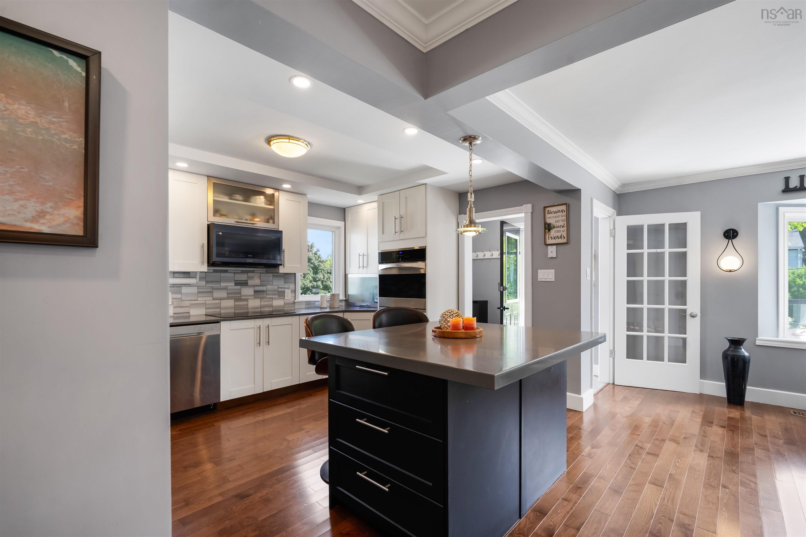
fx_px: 358
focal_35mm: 16
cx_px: 403
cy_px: 268
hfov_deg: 96.7
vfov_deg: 73.7
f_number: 8
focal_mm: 16
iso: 250
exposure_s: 1/25
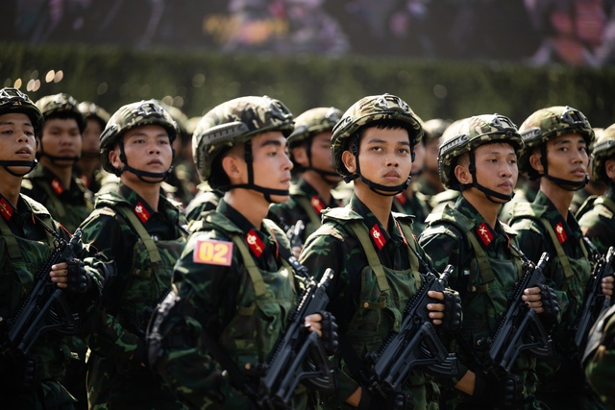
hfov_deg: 12.4
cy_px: 205
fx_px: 2819
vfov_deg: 8.3
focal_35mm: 165
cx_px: 308
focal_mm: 165
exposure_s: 1/1250
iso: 250
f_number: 2.8
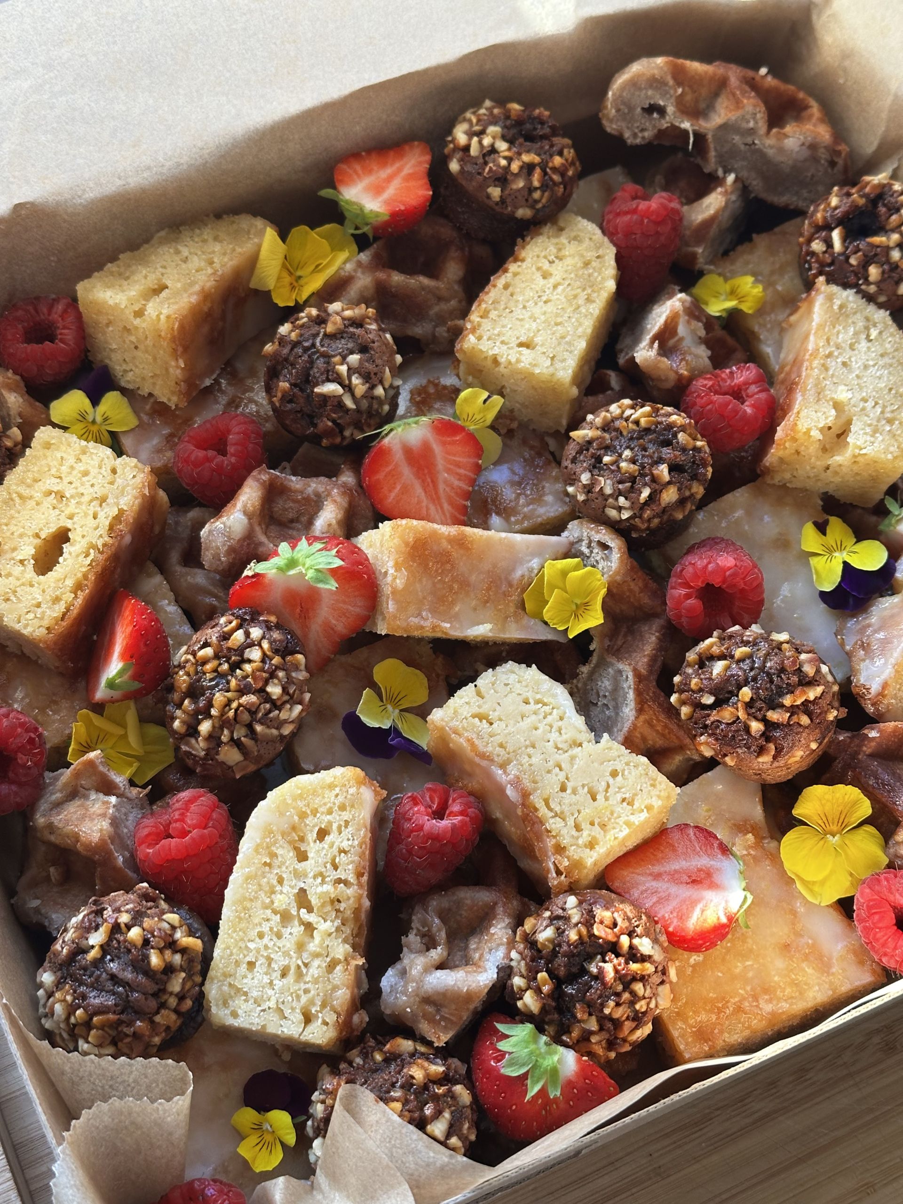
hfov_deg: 30.3
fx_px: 1670
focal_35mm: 48
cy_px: 602
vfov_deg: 39.7
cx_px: 452
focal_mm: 6.86
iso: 80
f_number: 1.78
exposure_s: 1/121
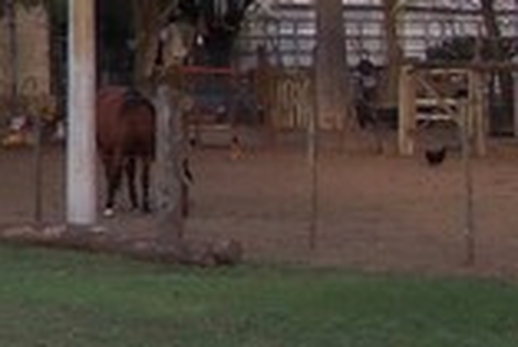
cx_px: -670
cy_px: 50
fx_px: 2780
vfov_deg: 7.1
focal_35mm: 193
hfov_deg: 9.6
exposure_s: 1/160
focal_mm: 5.3
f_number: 3.1
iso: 80
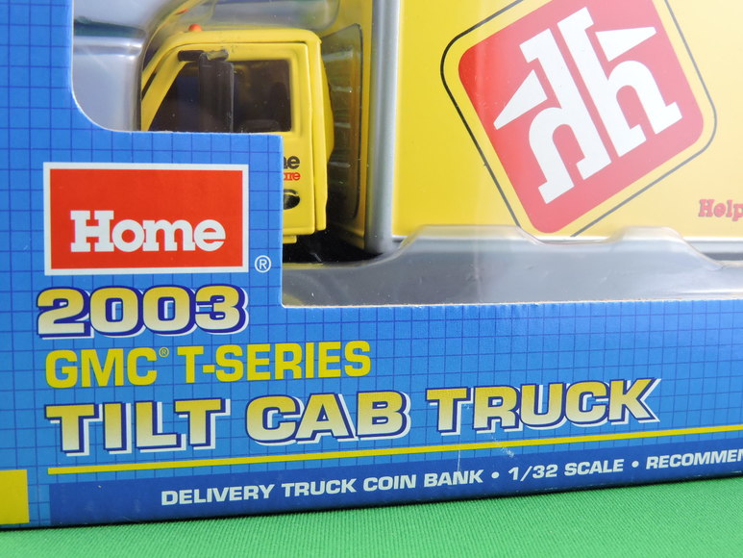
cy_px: 279
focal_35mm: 50
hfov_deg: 38.2
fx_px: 1073
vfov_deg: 29.1
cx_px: 372
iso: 220
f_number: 4
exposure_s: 1/30
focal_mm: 9
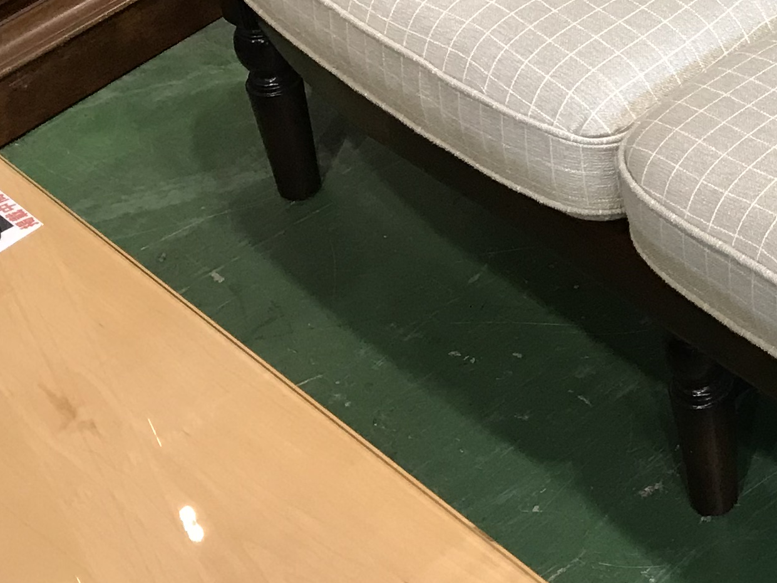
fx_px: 2042
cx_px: 960
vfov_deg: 15.9
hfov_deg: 20.1
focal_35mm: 91
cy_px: 3
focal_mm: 3.99
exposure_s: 1/20
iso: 40
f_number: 1.8
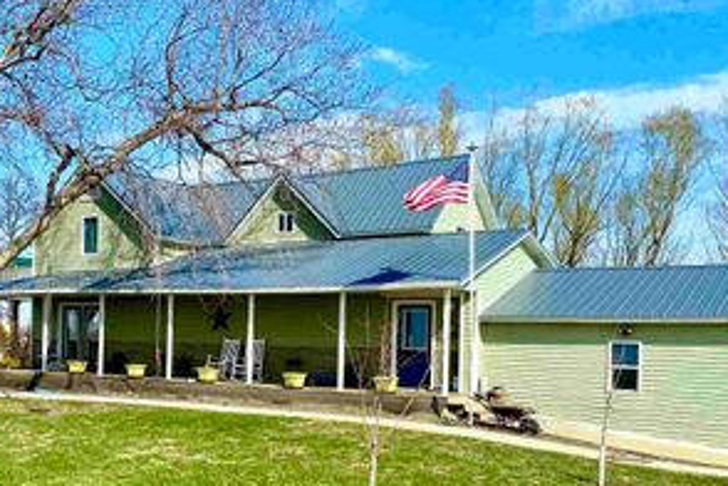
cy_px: 341
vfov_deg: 29.0
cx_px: 186
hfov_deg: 41.5
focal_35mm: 46
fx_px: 930
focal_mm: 4.25
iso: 32
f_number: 1.8
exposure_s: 1/2967
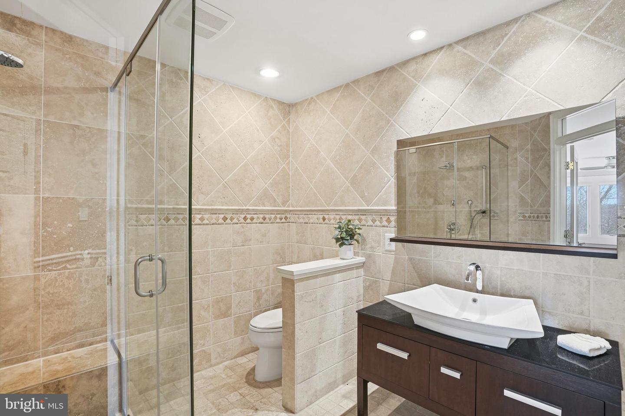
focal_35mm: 16
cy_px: 208
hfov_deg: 96.8
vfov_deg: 73.7
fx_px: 278
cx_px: 312
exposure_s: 1/60
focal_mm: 16
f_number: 8
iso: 400
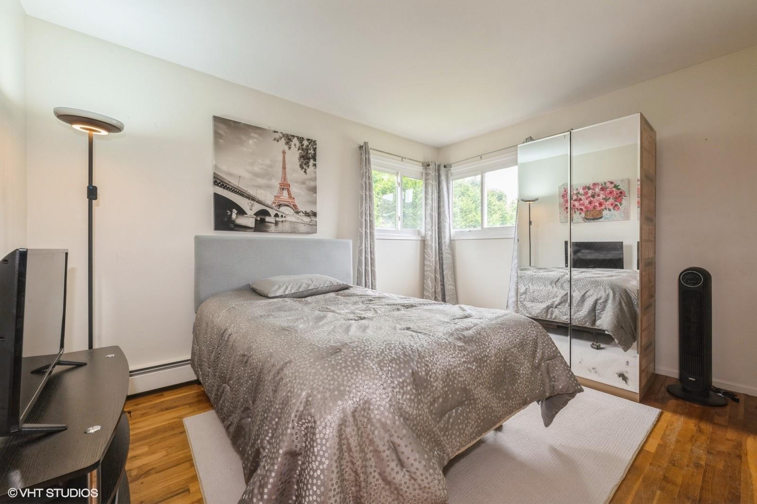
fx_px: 305
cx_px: 378
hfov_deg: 102.3
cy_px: 252
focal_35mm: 14
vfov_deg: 79.2
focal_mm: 14.5
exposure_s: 1/8
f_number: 11
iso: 400
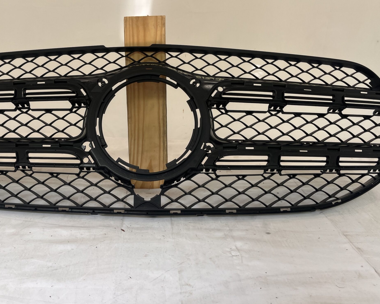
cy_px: 153
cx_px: 151
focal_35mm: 35
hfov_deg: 51.2
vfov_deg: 42.2
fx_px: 394
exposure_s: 1/257
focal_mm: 5.1
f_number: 1.6
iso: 40
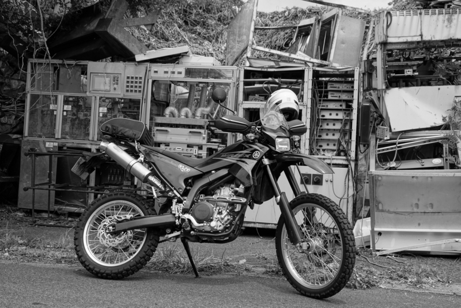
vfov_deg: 31.9
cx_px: 230
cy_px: 154
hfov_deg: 46.4
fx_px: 538
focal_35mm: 42
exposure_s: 1/200
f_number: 6.7
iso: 100
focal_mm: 42
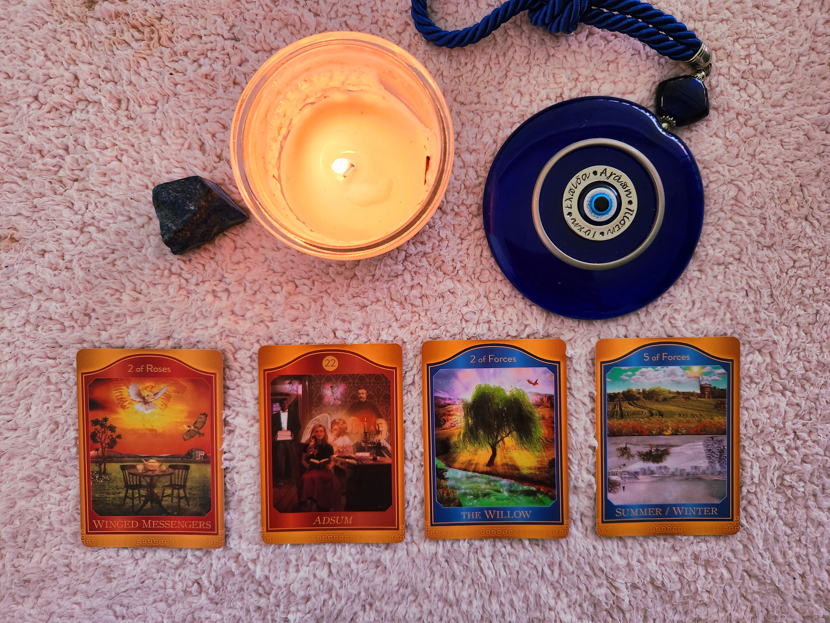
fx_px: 551
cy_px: 312
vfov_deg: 58.9
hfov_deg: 73.9
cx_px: 415
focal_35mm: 23
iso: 250
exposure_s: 1/100
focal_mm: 5.4
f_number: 1.8
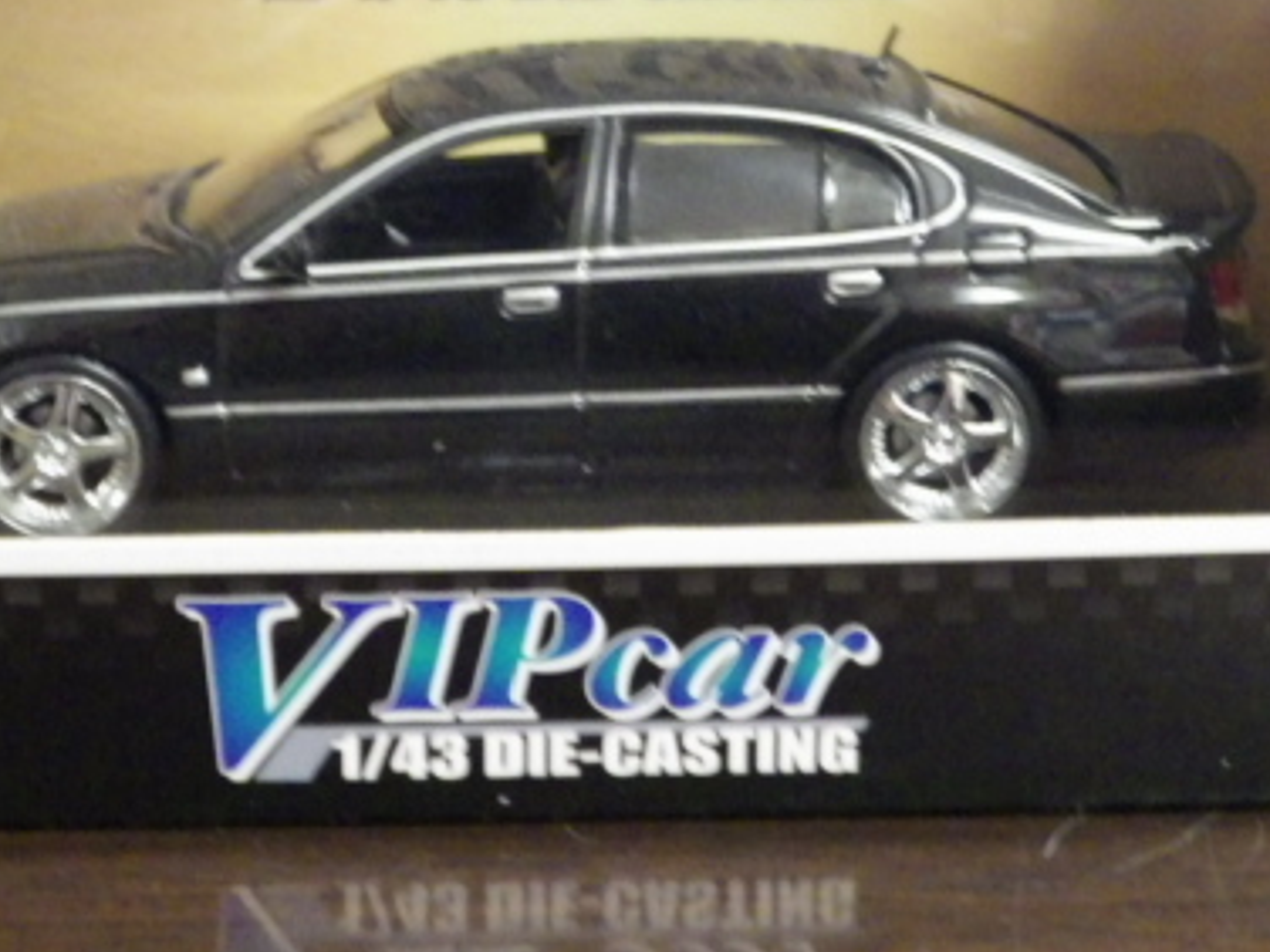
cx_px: 513
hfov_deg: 16.3
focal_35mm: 121
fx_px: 4439
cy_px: 155
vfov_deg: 12.2
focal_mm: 12.8
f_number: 4.2
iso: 1600
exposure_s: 1/25
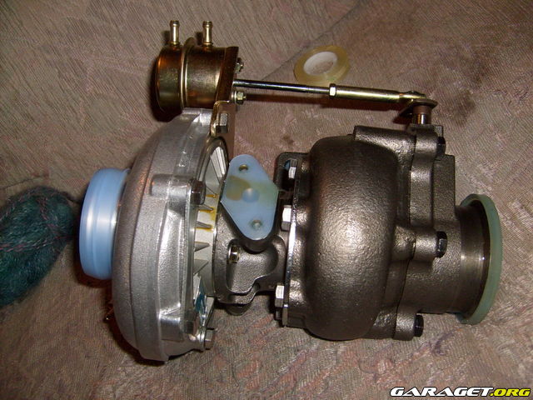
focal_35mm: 35
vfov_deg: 40.7
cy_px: 200
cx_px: 266
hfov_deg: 52.6
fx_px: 539
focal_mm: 5.8
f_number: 2.8
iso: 100
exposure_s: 1/45
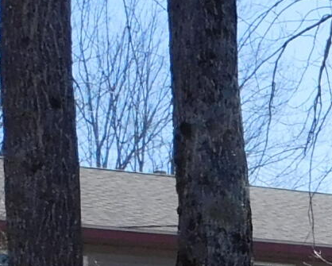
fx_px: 1583
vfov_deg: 9.4
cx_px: 716
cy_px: 344
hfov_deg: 10.7
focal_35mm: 161
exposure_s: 1/1250
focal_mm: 4
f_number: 3
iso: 125
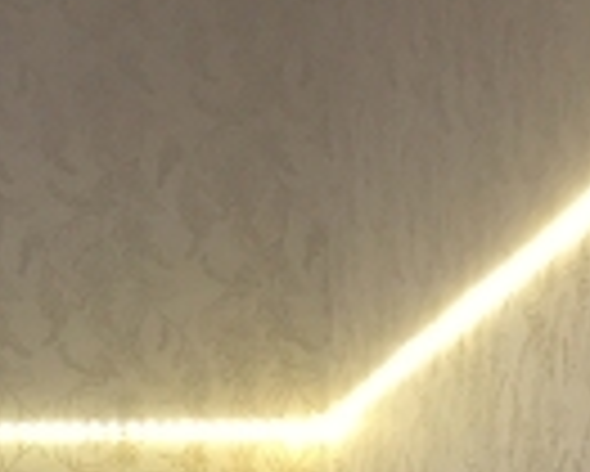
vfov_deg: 10.1
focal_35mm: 138
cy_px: 1052
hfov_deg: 13.0
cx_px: -374
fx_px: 2412
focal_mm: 4.15
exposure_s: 1/33
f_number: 2.2
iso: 80
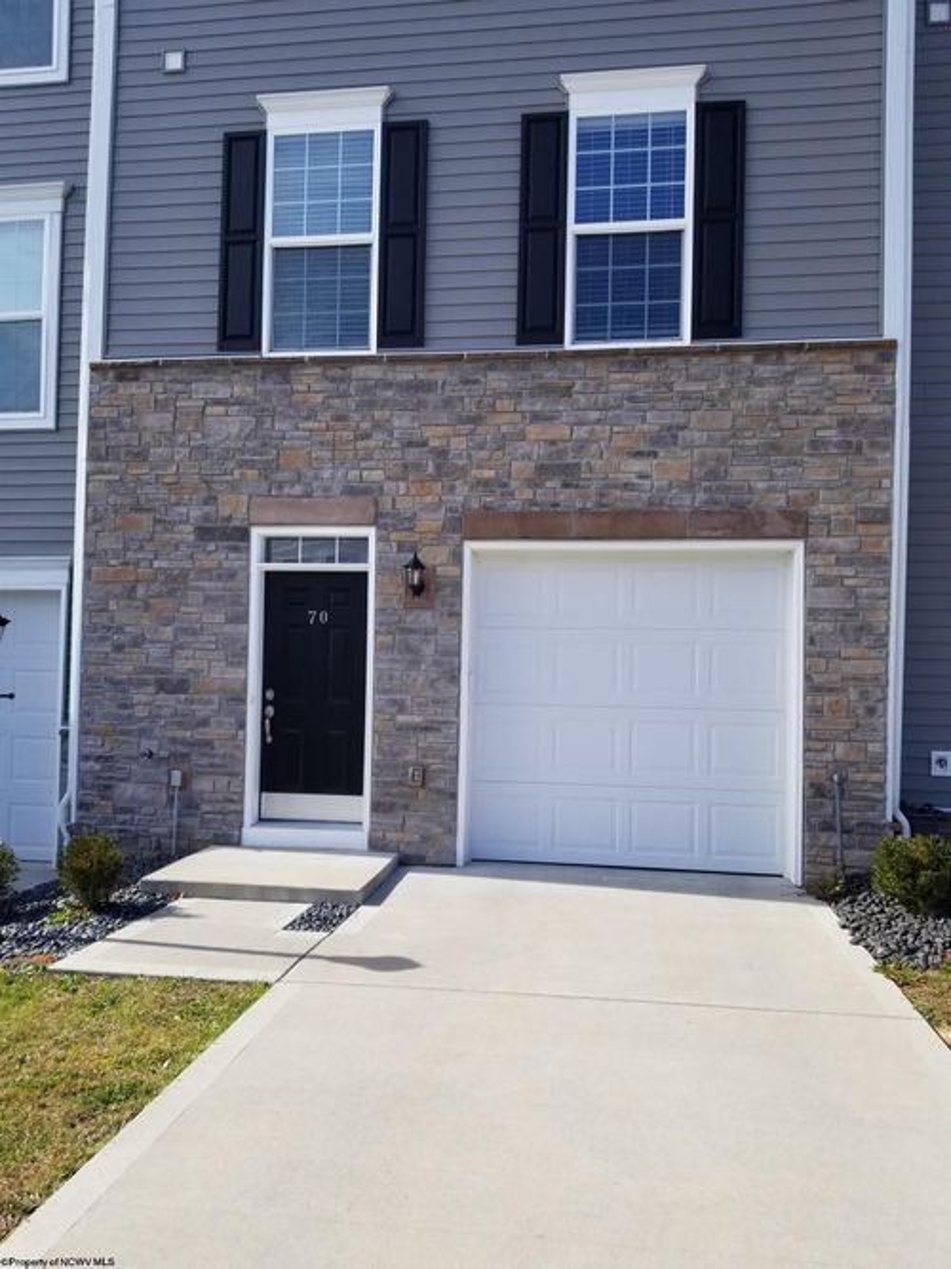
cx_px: 476
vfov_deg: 67.3
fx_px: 953
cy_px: 634
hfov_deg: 53.0
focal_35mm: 26
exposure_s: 1/1024
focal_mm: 4.3
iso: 50
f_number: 1.7
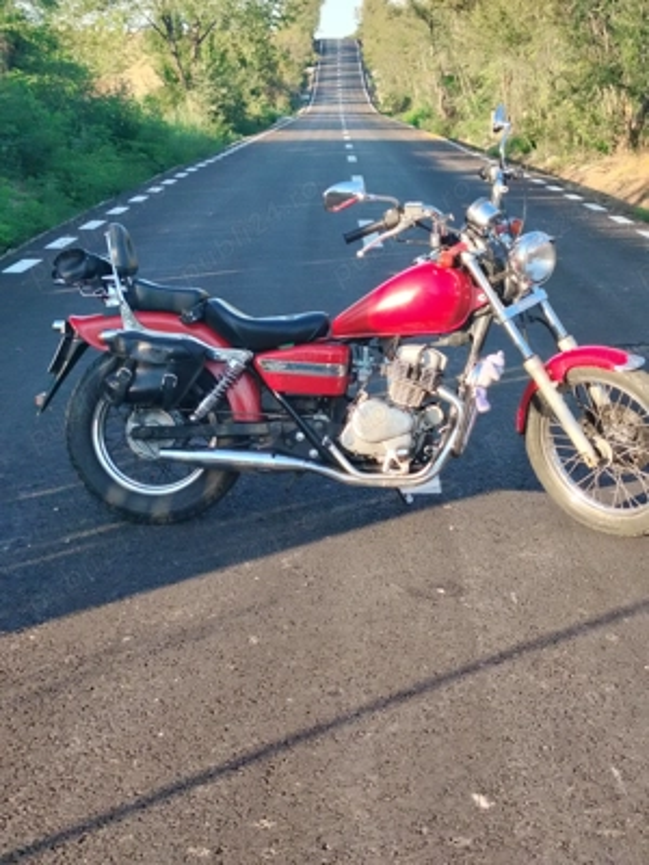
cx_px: 324
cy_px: 432
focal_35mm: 71
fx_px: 1775
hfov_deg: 20.7
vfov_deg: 27.4
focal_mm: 5.25
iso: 100
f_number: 1.75
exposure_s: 1/168
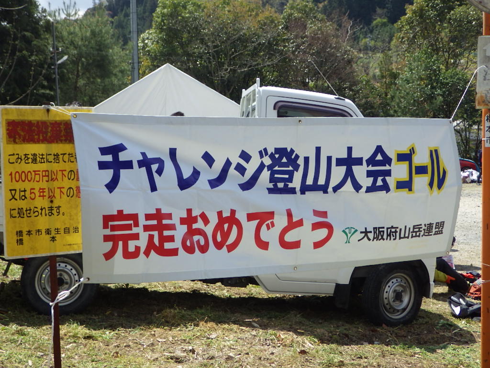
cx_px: 245
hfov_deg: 35.5
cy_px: 184
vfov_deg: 27.0
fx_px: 764
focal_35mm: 54
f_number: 4.6
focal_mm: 9.6
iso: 125
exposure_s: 1/500
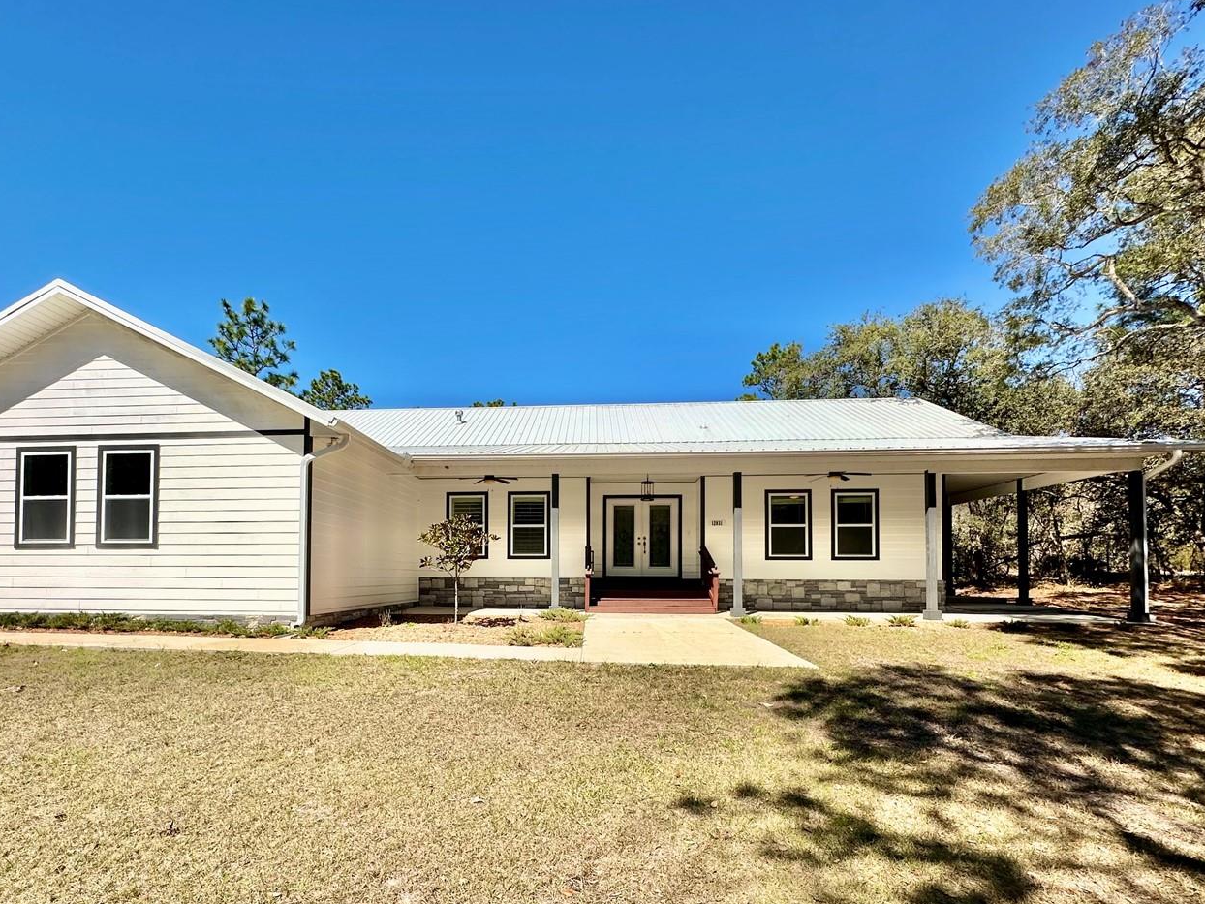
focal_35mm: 18
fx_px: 627
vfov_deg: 70.5
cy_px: 561
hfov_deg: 87.4
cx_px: 533
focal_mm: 2.22
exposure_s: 1/3040
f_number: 2.2
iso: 50
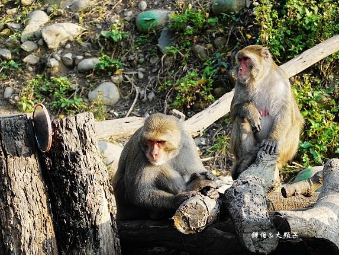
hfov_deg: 9.1
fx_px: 2135
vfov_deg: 6.8
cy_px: 127
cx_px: 180
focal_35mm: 218
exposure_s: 1/200
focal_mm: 72
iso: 320
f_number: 4.5
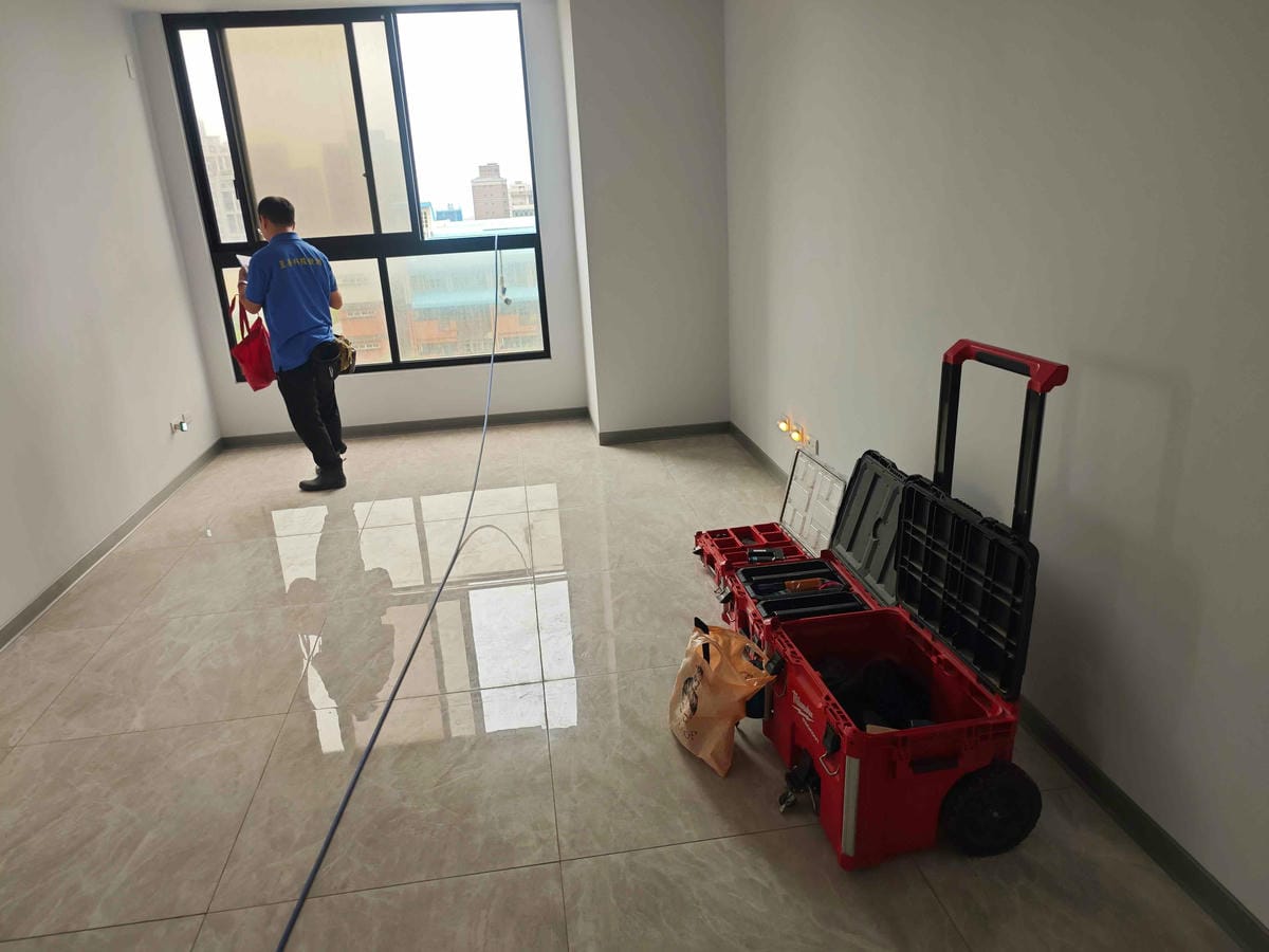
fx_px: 843
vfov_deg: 58.9
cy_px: 476
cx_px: 634
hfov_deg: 73.9
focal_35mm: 23
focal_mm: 8.72
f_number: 2
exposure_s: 1/100
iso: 160
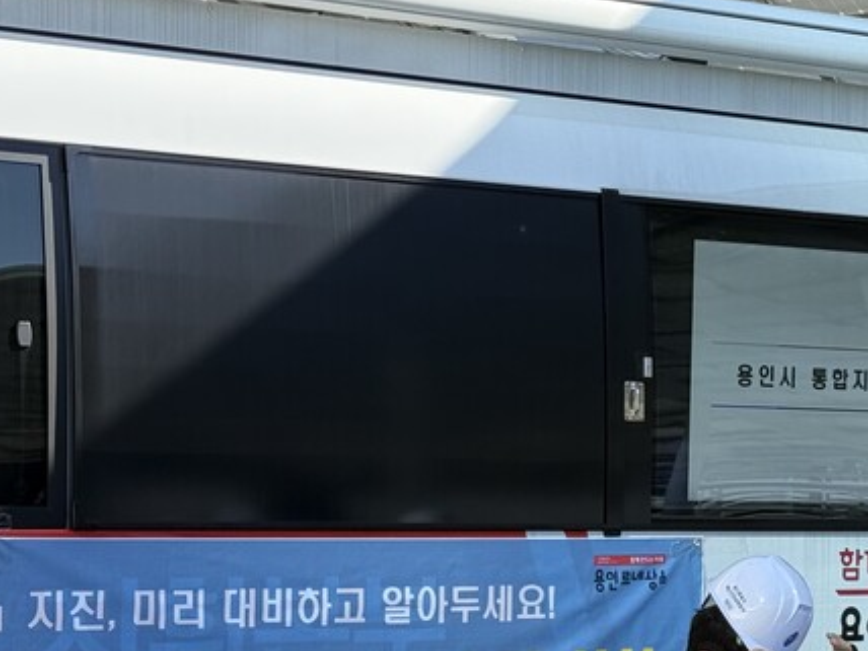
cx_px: 909
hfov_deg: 15.9
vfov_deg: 12.2
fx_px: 3034
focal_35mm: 121
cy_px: 533
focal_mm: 6.76
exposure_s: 1/1931
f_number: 1.78
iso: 100
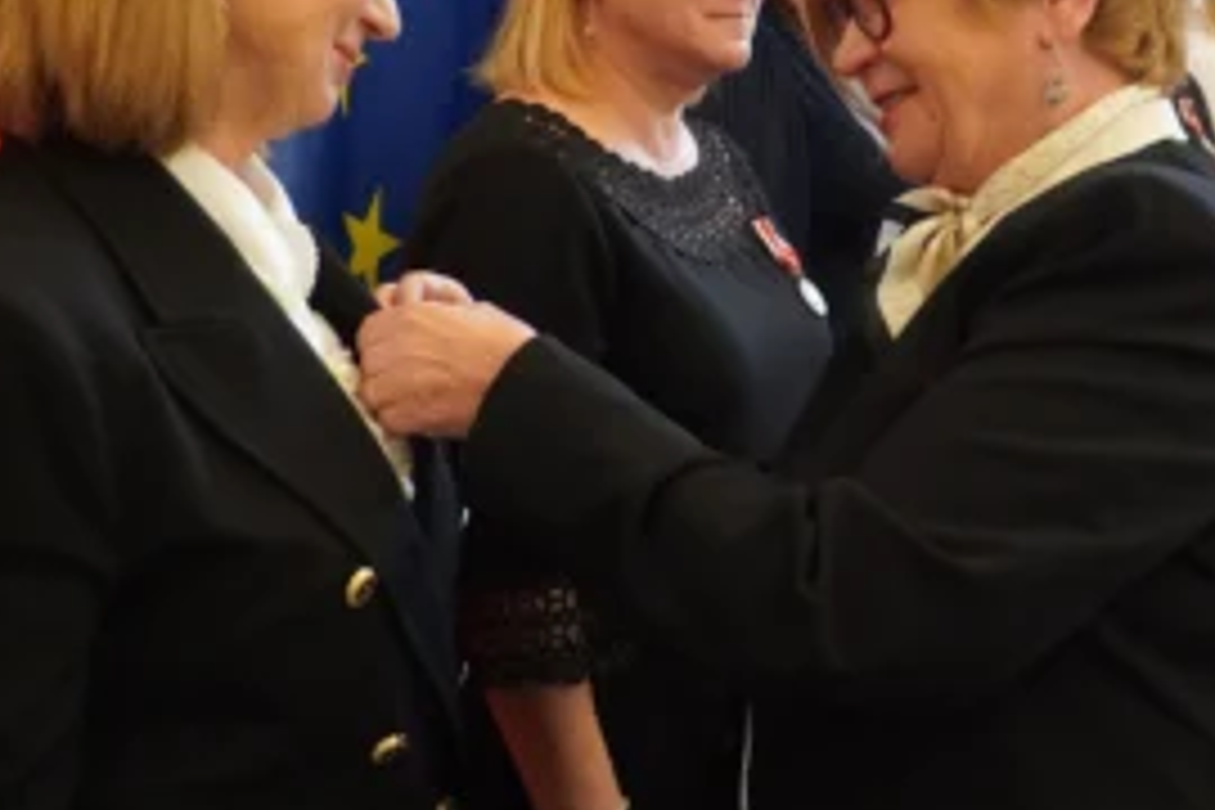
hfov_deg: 33.3
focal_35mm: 60
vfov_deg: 22.4
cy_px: 202
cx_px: 724
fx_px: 2025
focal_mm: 24
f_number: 4
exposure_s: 1/160
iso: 5000
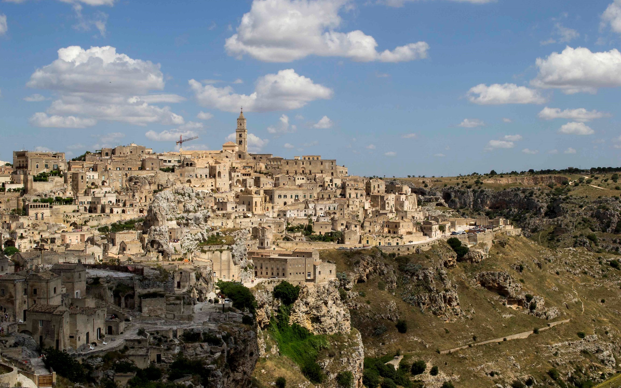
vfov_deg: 26.3
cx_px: 310
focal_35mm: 49
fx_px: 829
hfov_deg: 41.1
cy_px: 189
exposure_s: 1/125
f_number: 13
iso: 100
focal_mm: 32
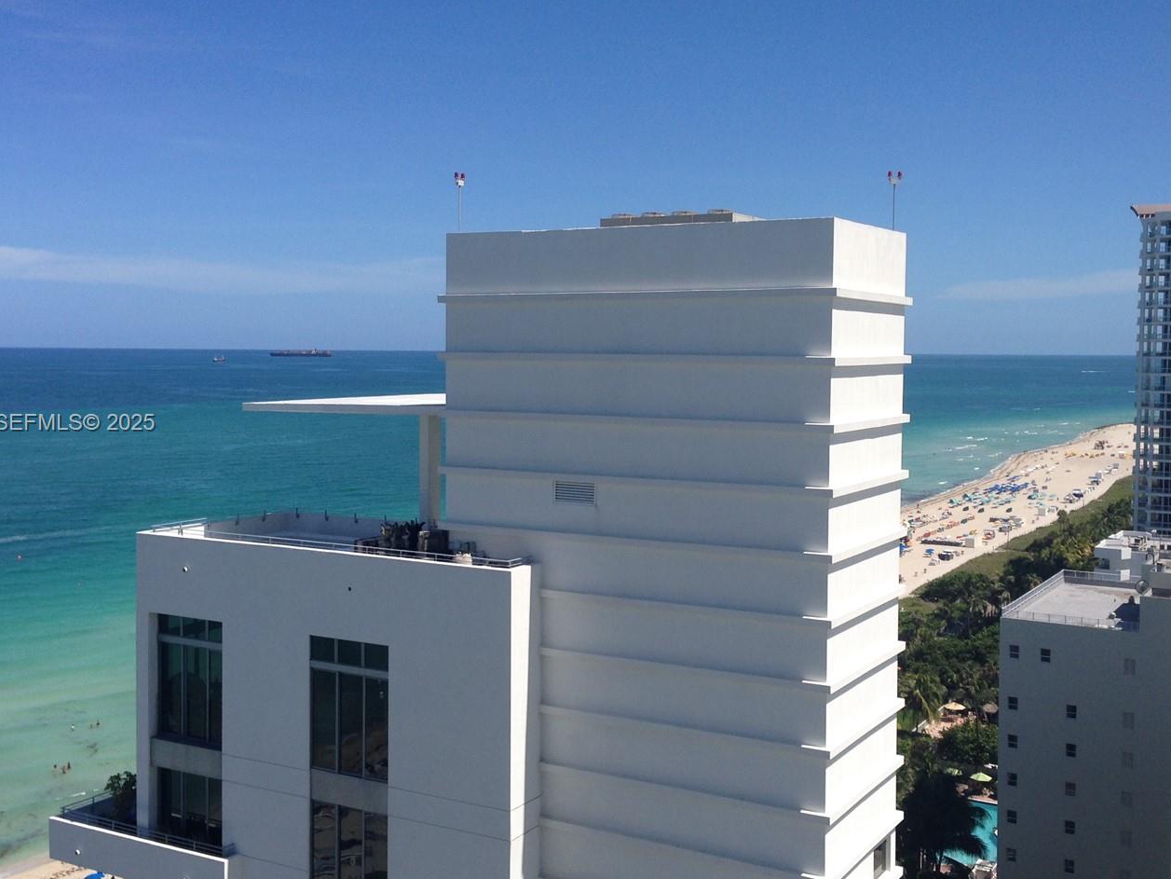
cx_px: 610
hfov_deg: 44.8
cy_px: 424
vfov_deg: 34.4
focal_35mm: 42
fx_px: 1421
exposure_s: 1/2262
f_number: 2.4
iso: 50
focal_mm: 4.12
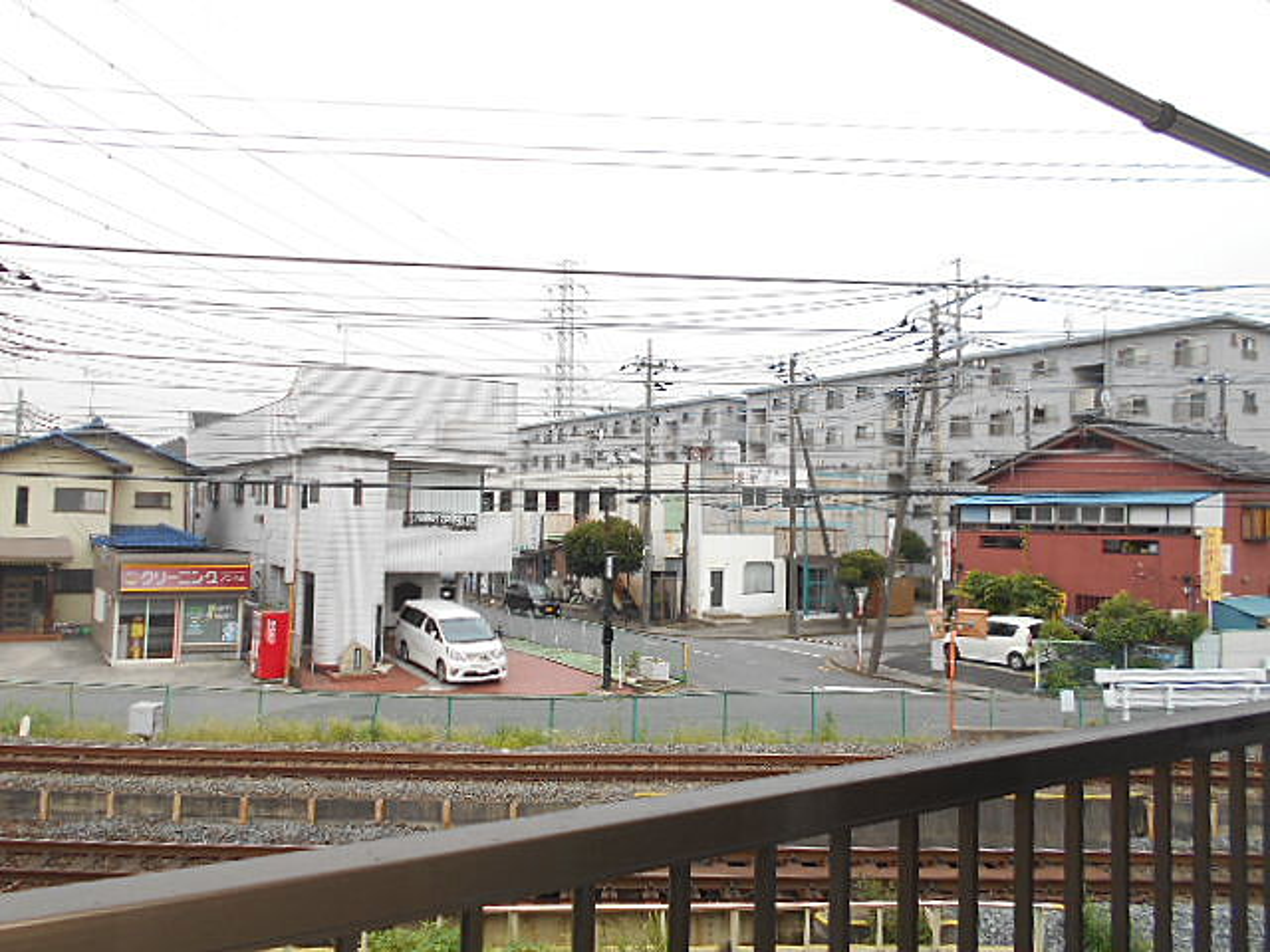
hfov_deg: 67.3
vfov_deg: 53.1
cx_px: 635
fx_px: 954
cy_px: 476
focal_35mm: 26
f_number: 3.2
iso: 80
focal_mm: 4.6
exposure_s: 1/160
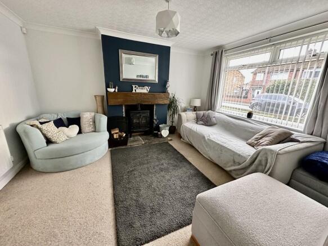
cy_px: 123
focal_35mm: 14
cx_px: 164
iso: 400
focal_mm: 2.22
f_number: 2.2
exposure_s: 1/60
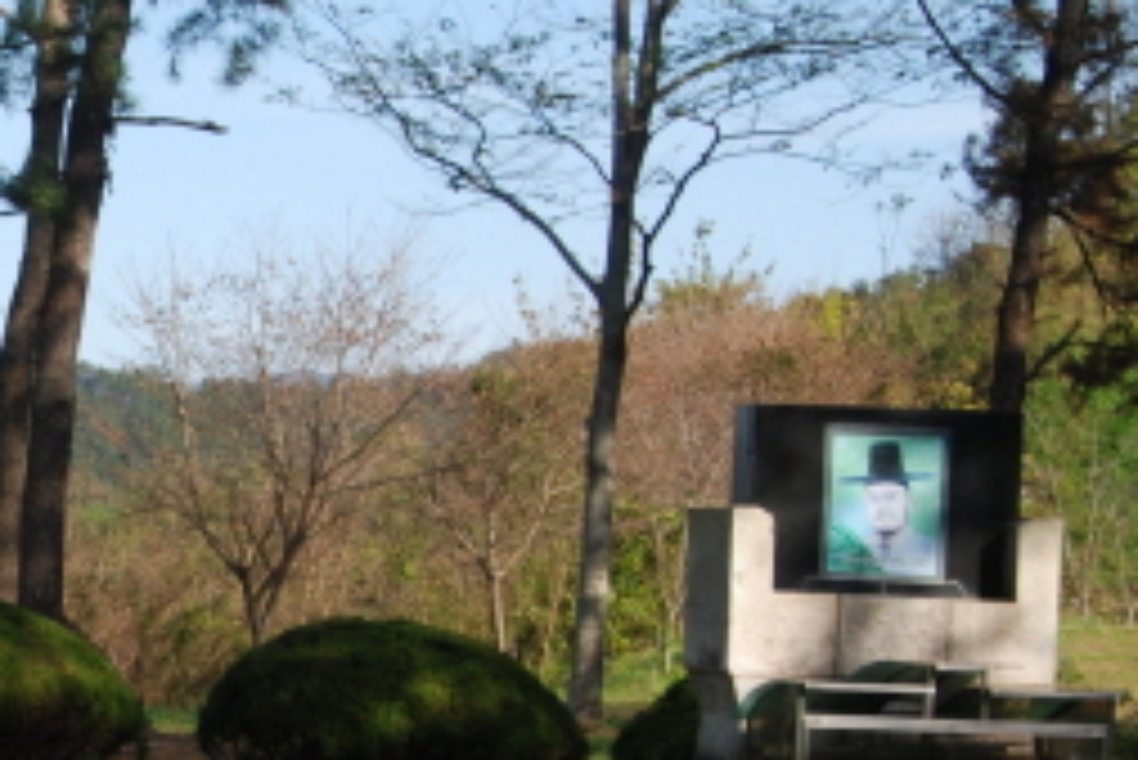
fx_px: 4598
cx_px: -333
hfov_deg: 13.6
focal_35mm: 145
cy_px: 643
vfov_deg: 9.4
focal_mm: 35
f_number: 8
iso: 200
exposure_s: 1/250
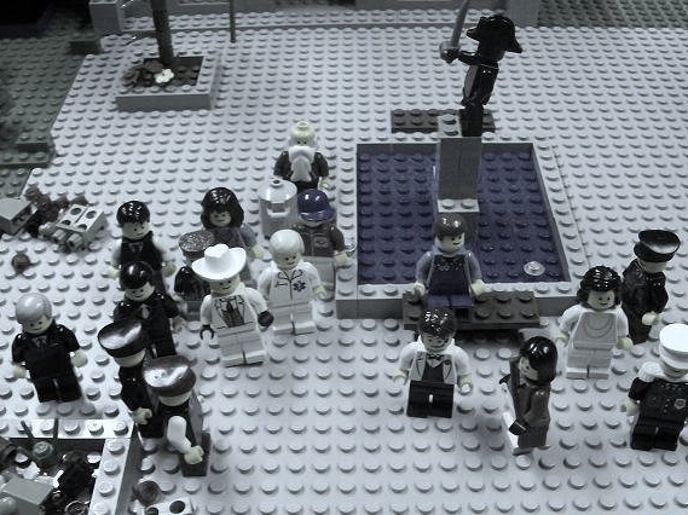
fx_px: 874
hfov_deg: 43.0
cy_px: 296
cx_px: 350
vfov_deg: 32.8
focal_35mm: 44
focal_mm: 6
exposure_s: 1/40
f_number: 2.7
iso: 160
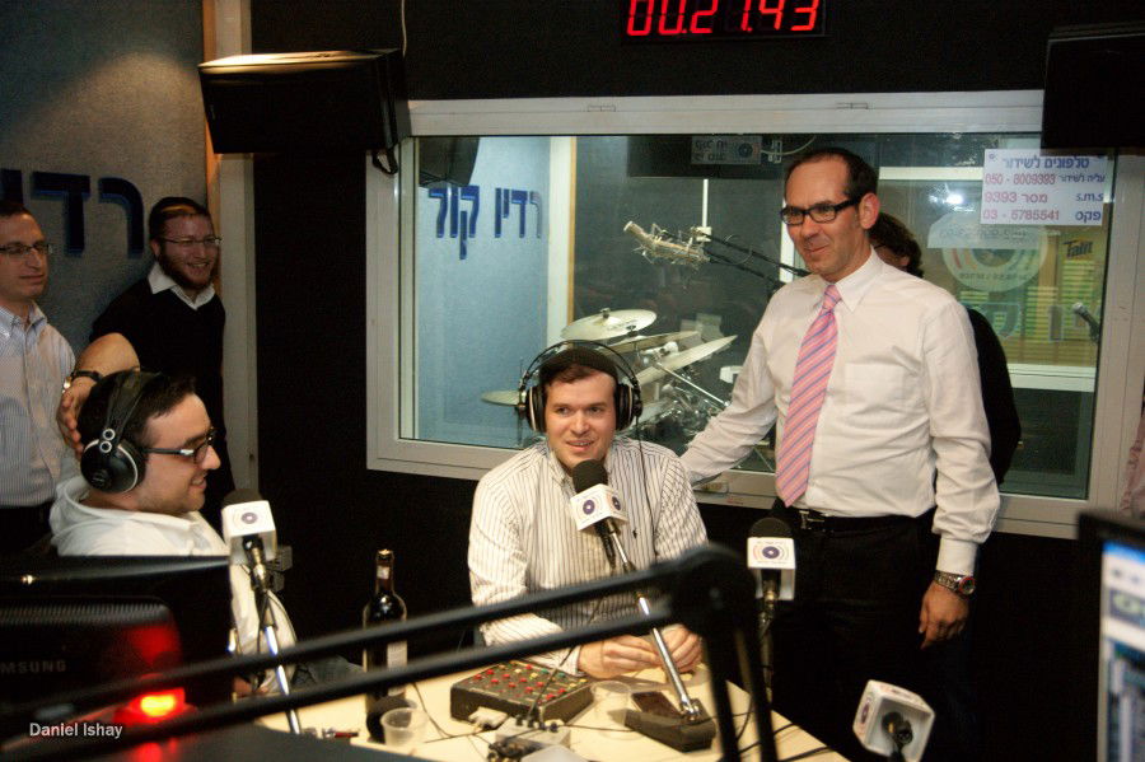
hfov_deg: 33.4
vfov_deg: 22.6
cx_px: 572
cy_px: 381
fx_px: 1907
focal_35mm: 60
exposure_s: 1/60
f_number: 2.8
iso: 400
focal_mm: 40
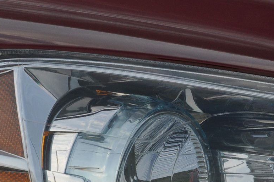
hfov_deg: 15.0
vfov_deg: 10.0
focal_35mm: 136
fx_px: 1034
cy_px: 198
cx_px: 209
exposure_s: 1/160
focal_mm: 28
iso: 200
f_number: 9
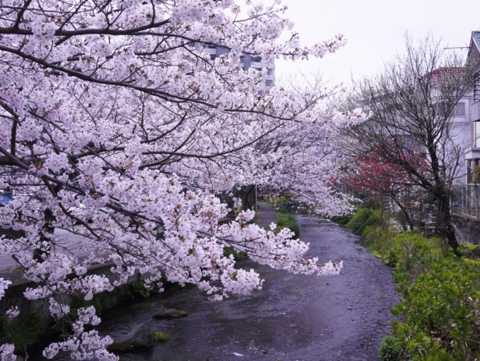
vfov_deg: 28.1
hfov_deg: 36.8
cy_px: 166
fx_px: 721
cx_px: 265
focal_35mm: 52
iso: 200
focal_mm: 20
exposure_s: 1/200
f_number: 8
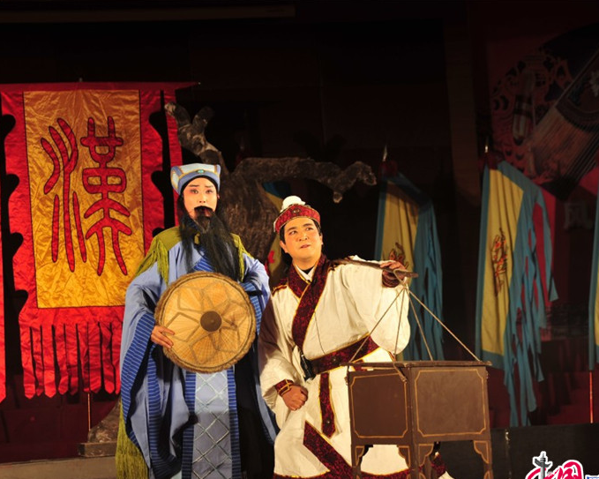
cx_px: 231
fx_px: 1542
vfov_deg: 17.7
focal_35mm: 87
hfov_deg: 21.9
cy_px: 260
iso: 200
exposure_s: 1/125
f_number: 5.6
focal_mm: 70
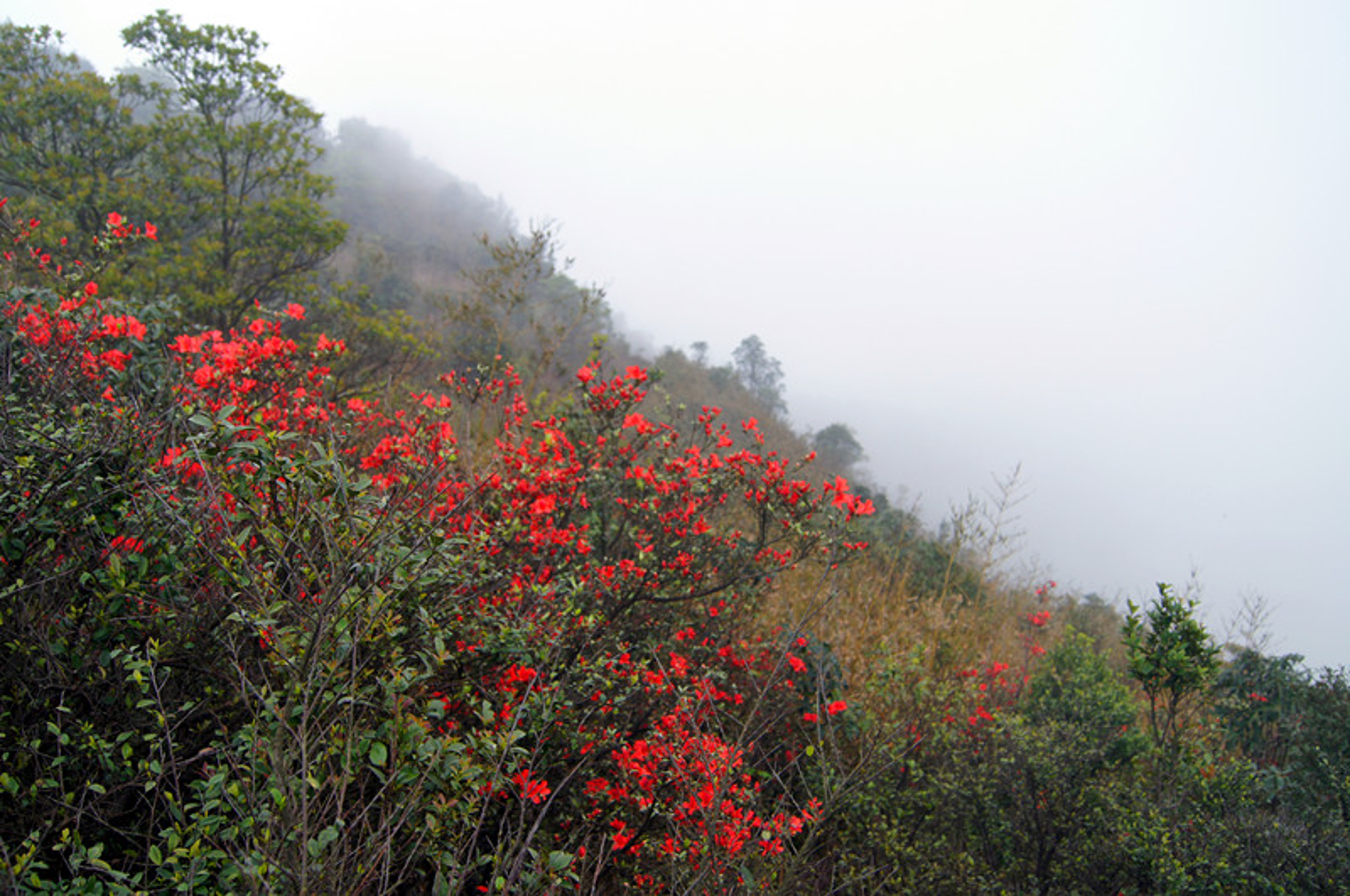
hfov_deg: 57.3
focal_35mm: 33
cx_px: 675
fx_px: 1236
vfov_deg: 39.9
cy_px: 448
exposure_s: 1/250
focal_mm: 22
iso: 100
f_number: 5
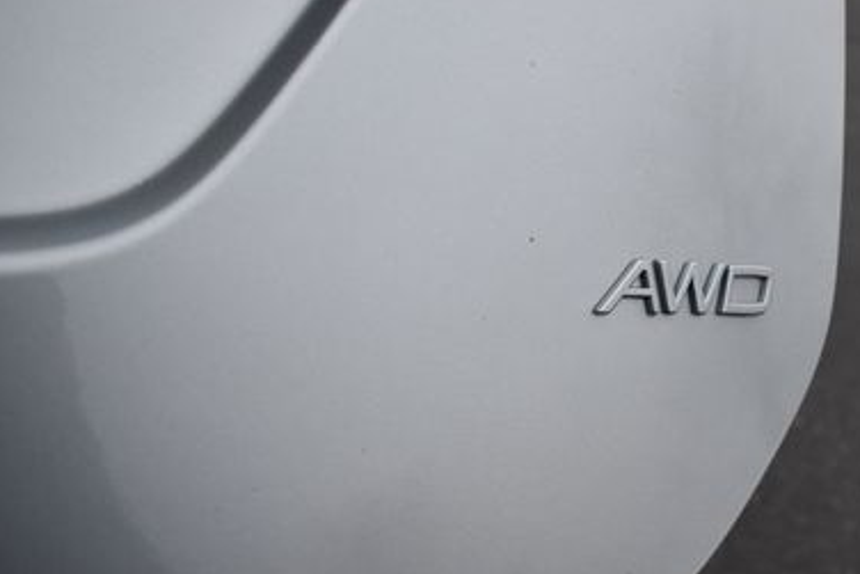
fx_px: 1099
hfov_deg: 40.6
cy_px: 205
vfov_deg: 29.1
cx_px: 709
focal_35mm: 46
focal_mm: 18
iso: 800
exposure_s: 1/250
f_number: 3.5
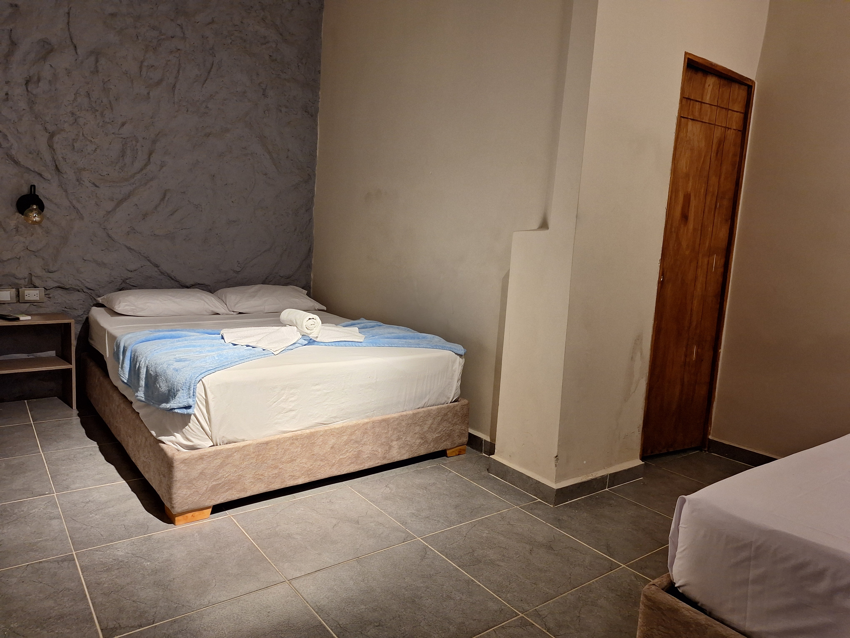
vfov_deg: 58.9
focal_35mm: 23
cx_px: 425
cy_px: 319
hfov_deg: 73.9
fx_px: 565
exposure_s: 1/40
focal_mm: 5.54
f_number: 1.8
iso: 125
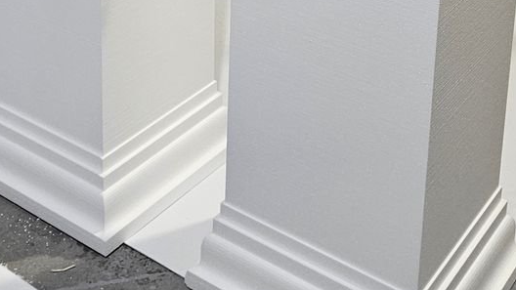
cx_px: 147
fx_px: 1040
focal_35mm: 76
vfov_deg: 14.3
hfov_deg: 27.6
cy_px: -209
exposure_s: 1/100
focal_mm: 5.4
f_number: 1.8
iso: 160
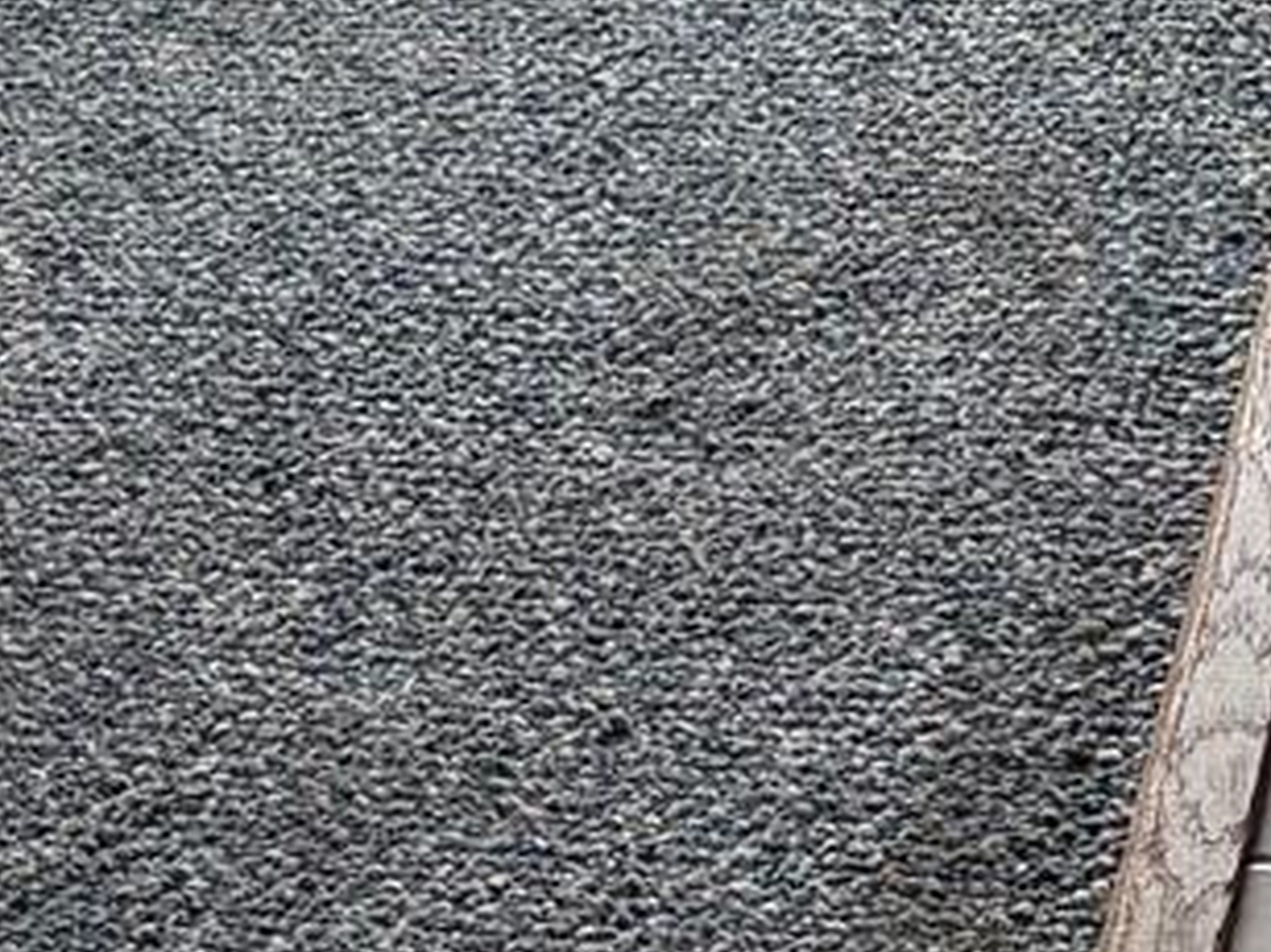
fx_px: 5872
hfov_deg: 12.3
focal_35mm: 160
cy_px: -2161
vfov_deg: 7.7
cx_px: 1010
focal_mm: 6.76
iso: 100
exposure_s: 1/177
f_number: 1.78
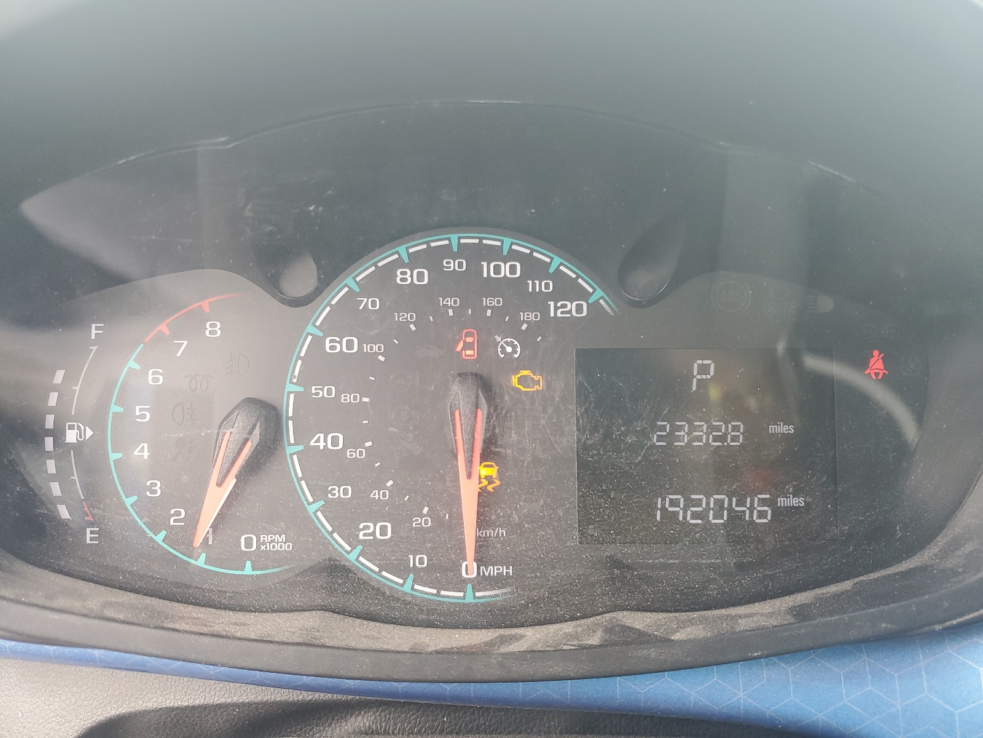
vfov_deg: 53.1
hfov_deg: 67.3
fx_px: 738
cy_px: 369
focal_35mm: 26
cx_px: 492
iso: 77
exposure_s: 1/120
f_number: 1.5
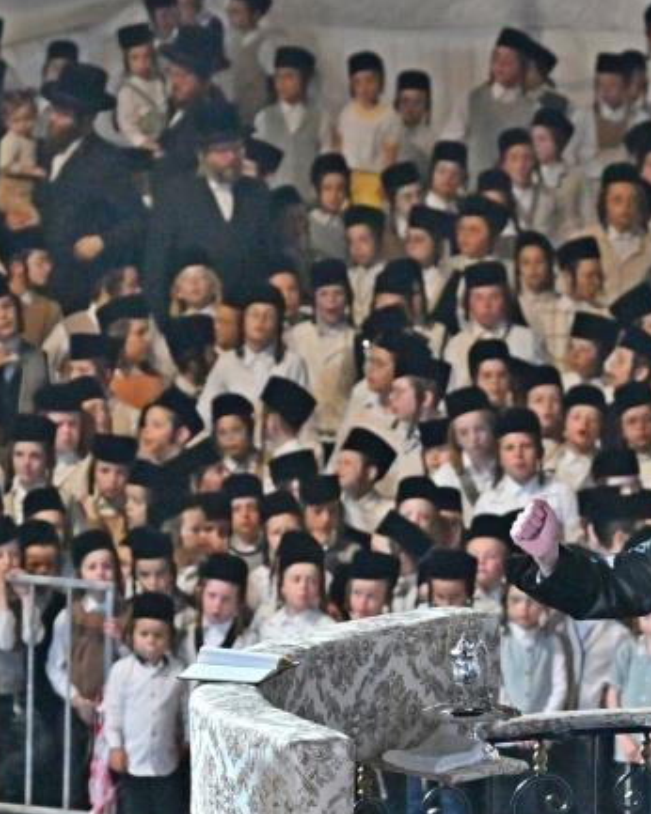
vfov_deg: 4.8
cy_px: 514
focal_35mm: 400
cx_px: 796
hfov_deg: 3.9
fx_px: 9640
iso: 1600
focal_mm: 120
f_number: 4
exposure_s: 1/160
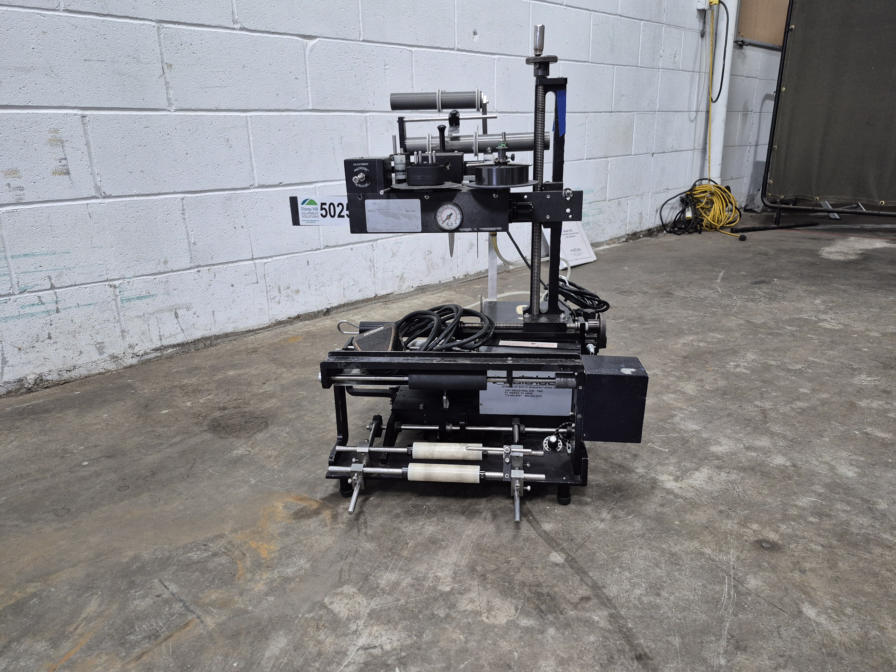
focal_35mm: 23
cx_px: 448
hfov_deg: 73.9
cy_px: 336
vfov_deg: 58.9
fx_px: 595
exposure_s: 1/120
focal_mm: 5.4
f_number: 1.8
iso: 400
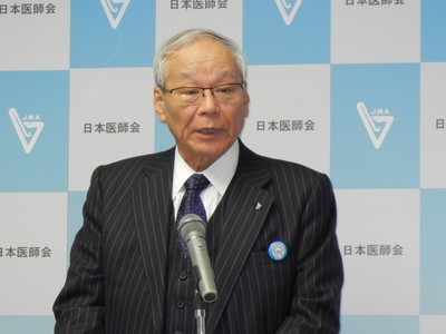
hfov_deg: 13.0
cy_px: 167
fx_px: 1958
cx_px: 223
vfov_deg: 9.8
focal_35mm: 152
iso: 800
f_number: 4.6
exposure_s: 1/60
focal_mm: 27.4
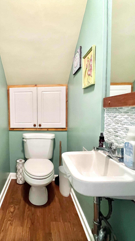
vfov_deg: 89.6
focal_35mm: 19
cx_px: 30
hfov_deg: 54.8
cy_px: 120
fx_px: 121
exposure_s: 1/60
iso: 500
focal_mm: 1.57
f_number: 1.8
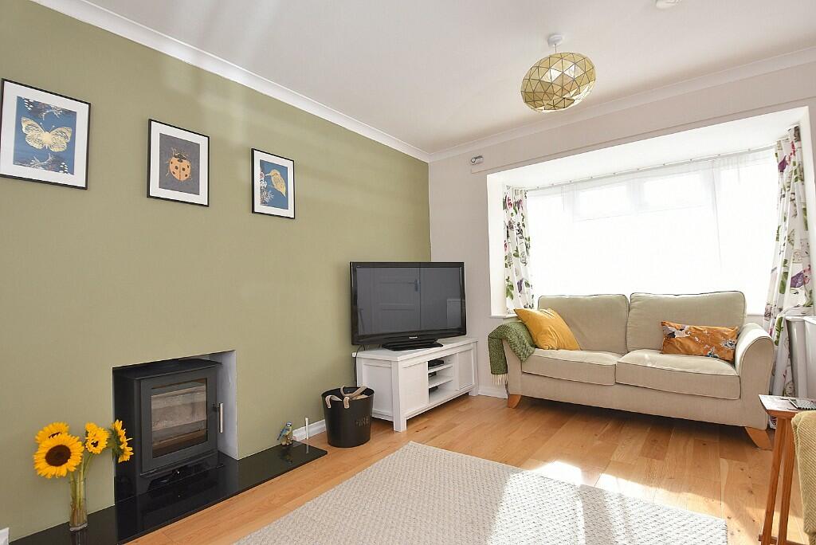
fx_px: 374
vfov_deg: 72.1
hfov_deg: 94.9
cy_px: 272
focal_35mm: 16
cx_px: 408
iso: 220
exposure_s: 1/200
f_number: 5
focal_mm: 11
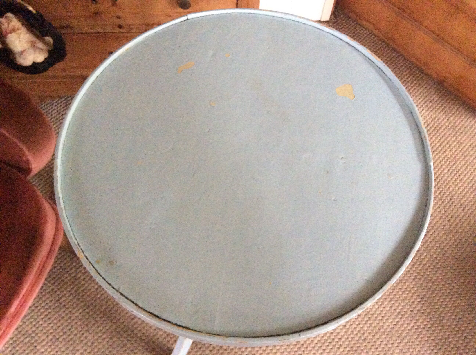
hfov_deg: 56.9
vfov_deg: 44.1
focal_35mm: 32
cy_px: 178
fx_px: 439
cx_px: 238
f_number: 2.4
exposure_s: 1/17
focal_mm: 3.3
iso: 640
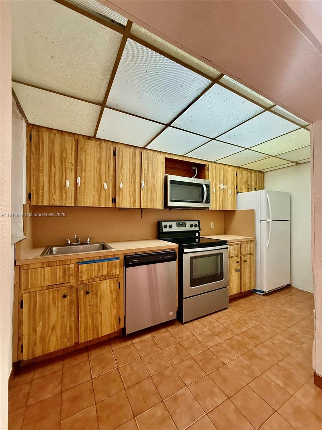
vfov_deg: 102.1
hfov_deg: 85.7
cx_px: 161
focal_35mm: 14
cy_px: 215
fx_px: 174
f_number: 2.2
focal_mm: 2.22
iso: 320
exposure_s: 1/60
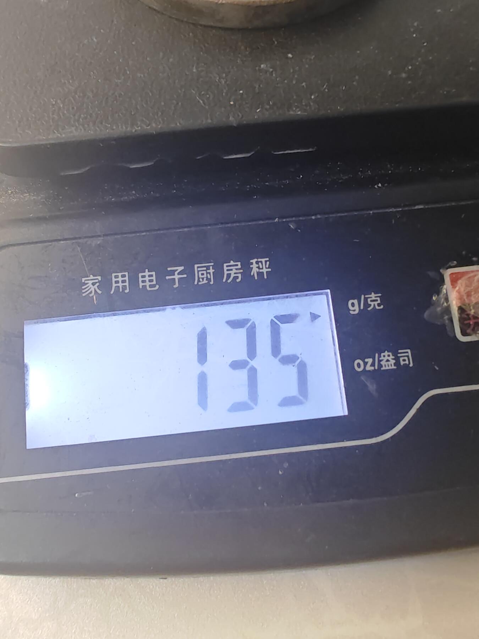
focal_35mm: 27
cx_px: 240
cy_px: 320
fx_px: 498
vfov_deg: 65.3
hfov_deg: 51.4
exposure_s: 1/33
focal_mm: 1.82
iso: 500
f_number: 2
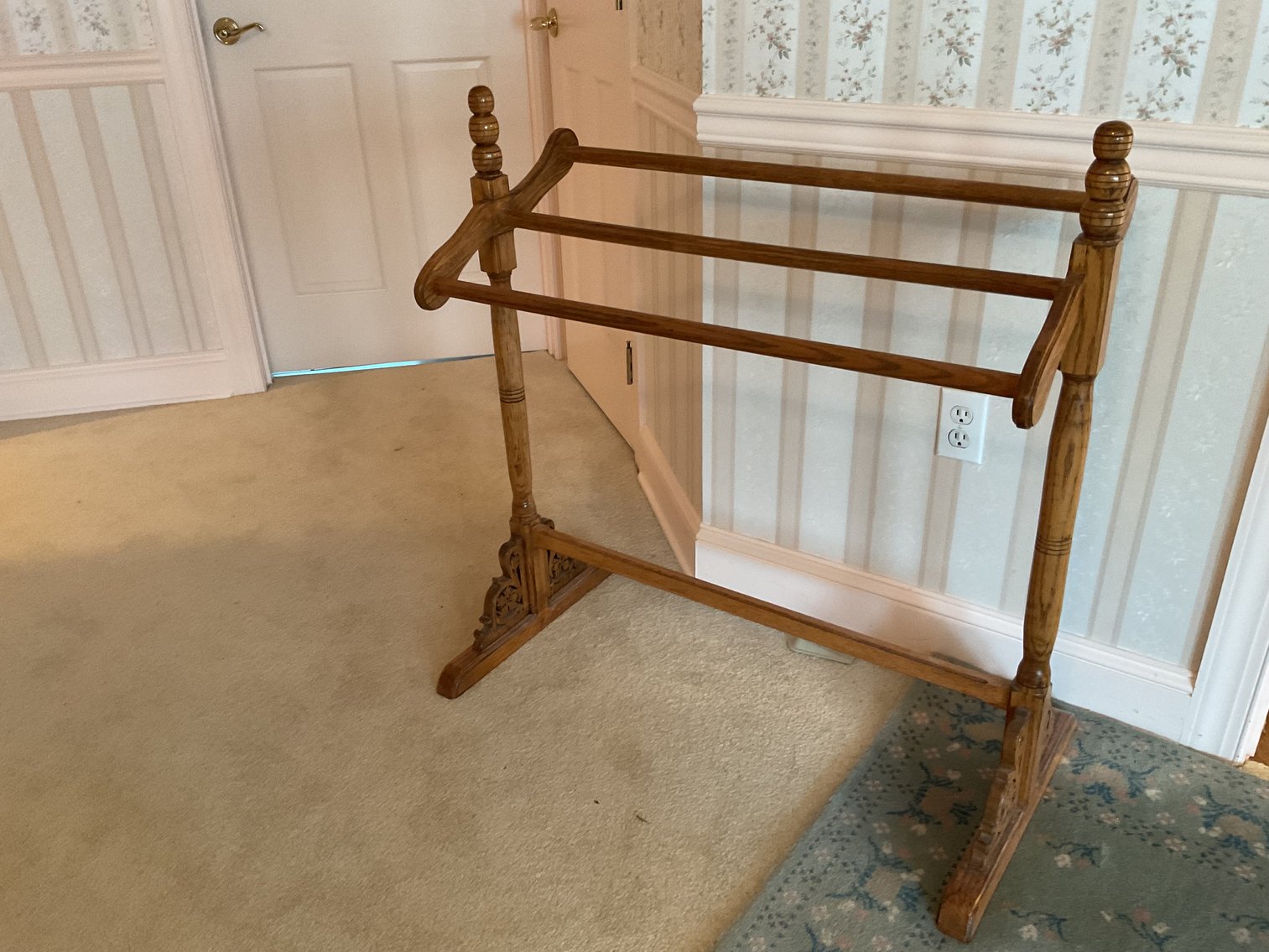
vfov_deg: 48.2
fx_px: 1063
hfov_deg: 61.7
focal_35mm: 29
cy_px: 476
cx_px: 634
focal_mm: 3
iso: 250
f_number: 1.8
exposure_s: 1/40
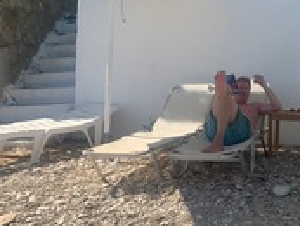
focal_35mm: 60
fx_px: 520
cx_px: 281
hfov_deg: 30.5
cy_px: 80
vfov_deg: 24.4
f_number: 1.8
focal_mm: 4.25
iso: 25
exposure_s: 1/2755
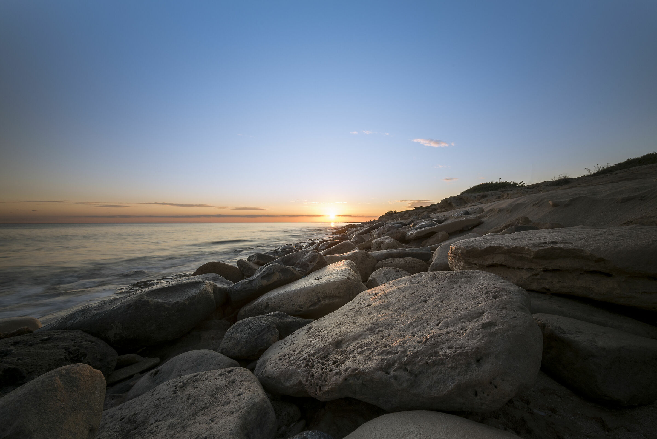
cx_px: 328
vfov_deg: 73.8
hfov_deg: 96.7
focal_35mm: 16
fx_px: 292
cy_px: 220
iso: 100
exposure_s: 1/1.25
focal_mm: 16
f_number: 13
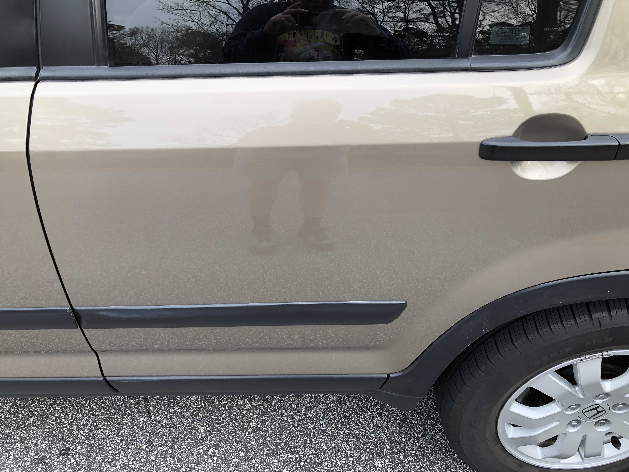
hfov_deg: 63.4
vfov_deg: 49.7
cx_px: 314
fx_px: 509
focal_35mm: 28
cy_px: 236
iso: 20
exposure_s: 1/190
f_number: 1.8
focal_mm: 3.99
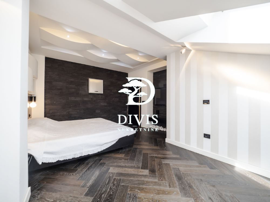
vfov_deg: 85.7
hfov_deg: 102.1
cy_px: 101
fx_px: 109
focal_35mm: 14
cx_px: 135
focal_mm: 7
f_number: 4
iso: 400
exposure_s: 1/50
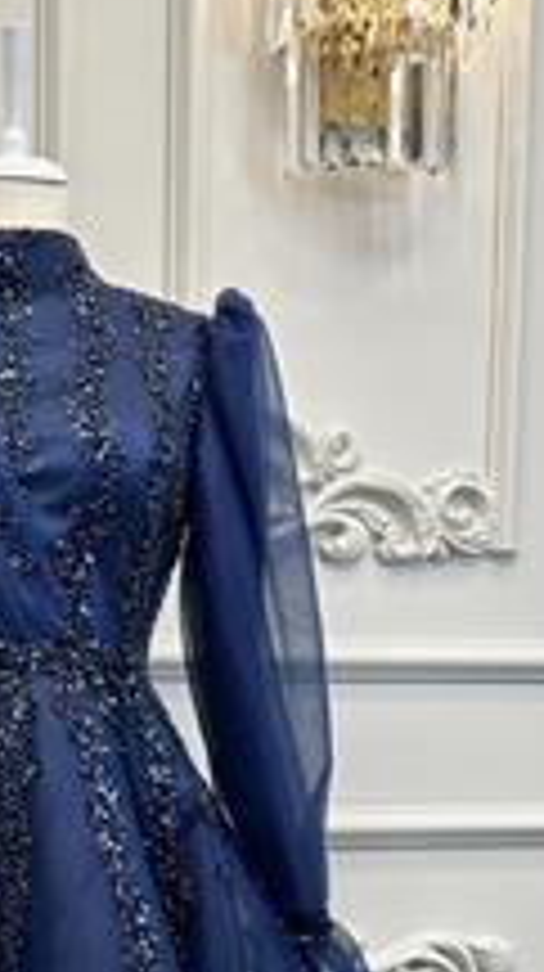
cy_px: 954
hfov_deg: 18.5
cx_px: -27
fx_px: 1621
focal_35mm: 63
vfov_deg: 31.1
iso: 50
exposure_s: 1/118
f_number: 1.78
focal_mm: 6.86
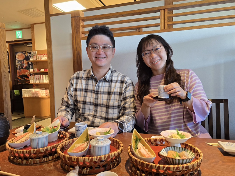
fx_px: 156
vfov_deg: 58.9
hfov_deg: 73.9
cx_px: 118
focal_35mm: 23
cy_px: 88
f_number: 1.7
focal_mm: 6.3
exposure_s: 1/120
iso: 320
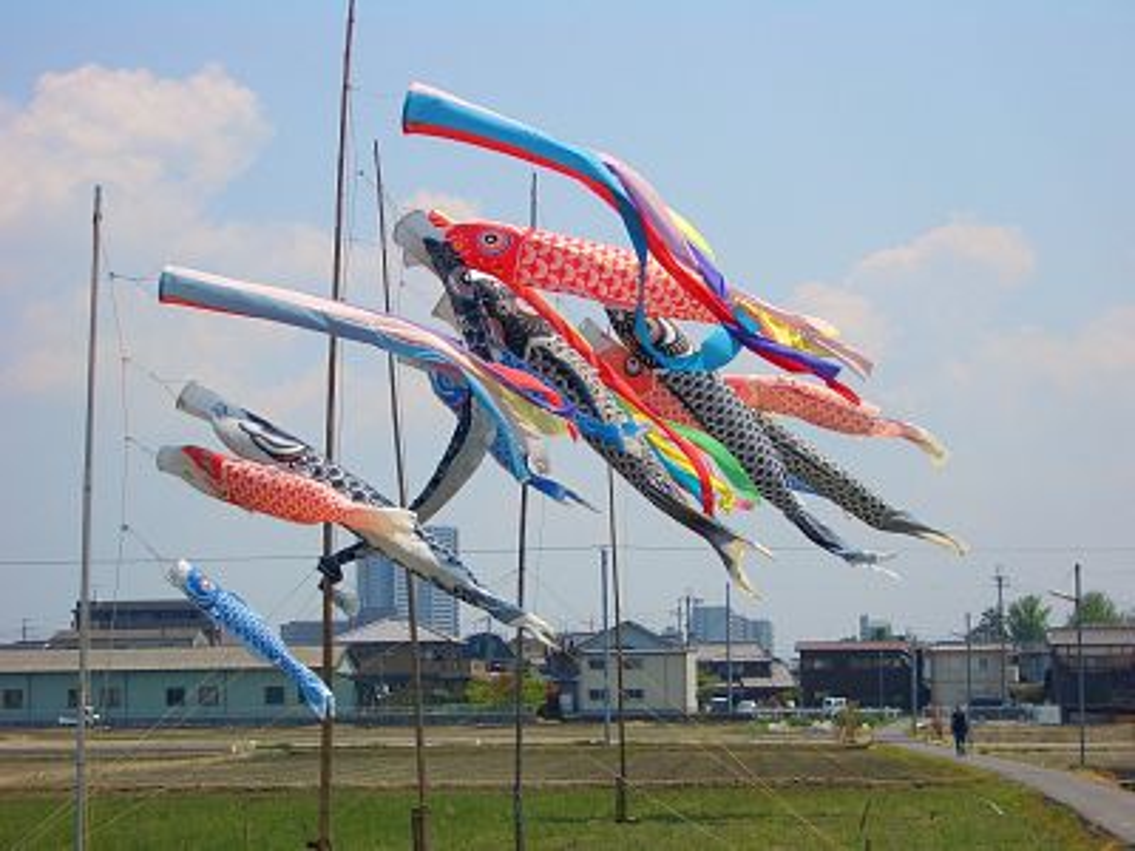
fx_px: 2426
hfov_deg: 26.3
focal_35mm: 74
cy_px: 426
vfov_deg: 19.9
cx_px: 568
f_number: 3.9
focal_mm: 12.2
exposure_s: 1/800
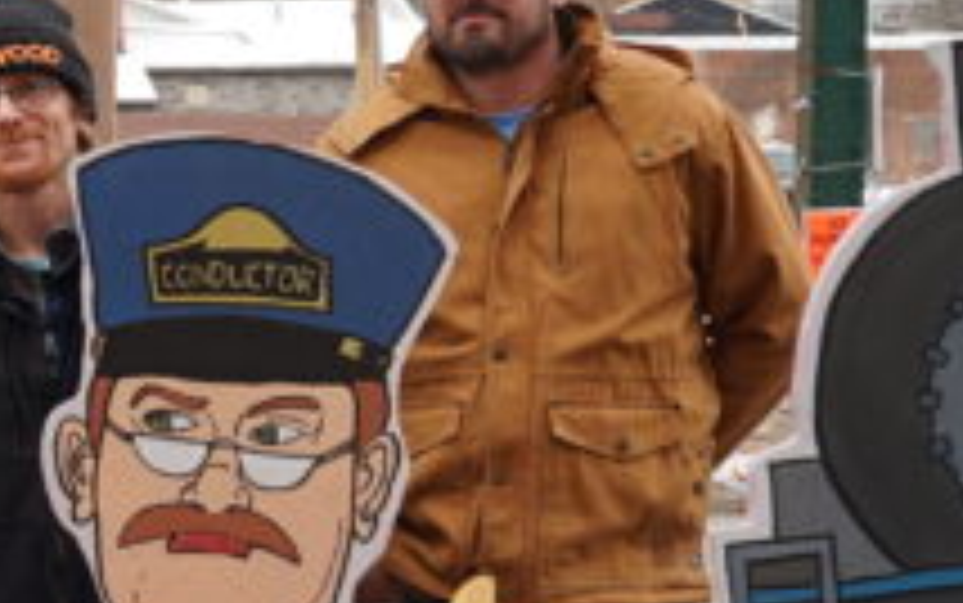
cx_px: -387
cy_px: 254
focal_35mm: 166
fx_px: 4359
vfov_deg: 7.9
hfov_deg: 12.1
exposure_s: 1/80
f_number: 5.6
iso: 100
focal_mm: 34
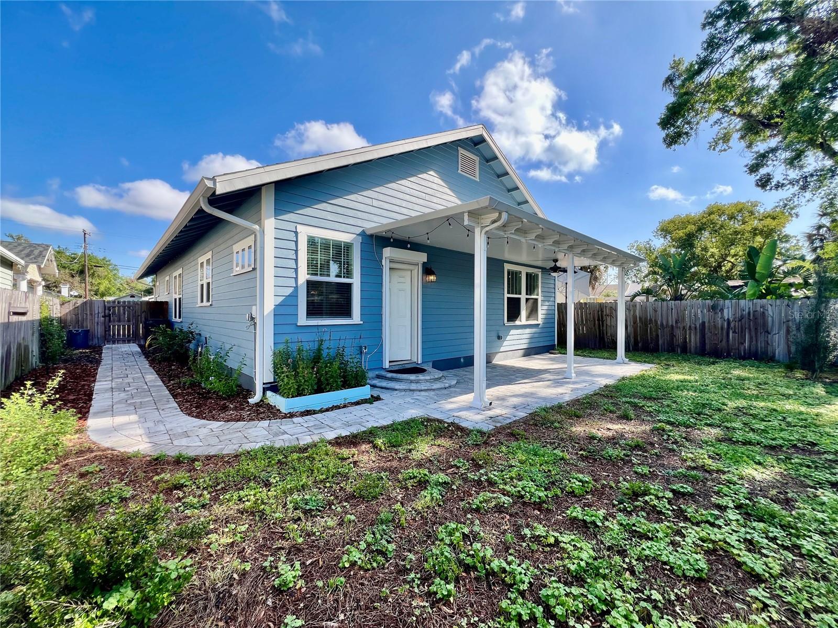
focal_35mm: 13
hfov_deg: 106.2
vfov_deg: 89.9
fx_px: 315
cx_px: 419
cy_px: 314
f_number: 1.8
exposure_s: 1/513
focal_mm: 1.57
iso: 32
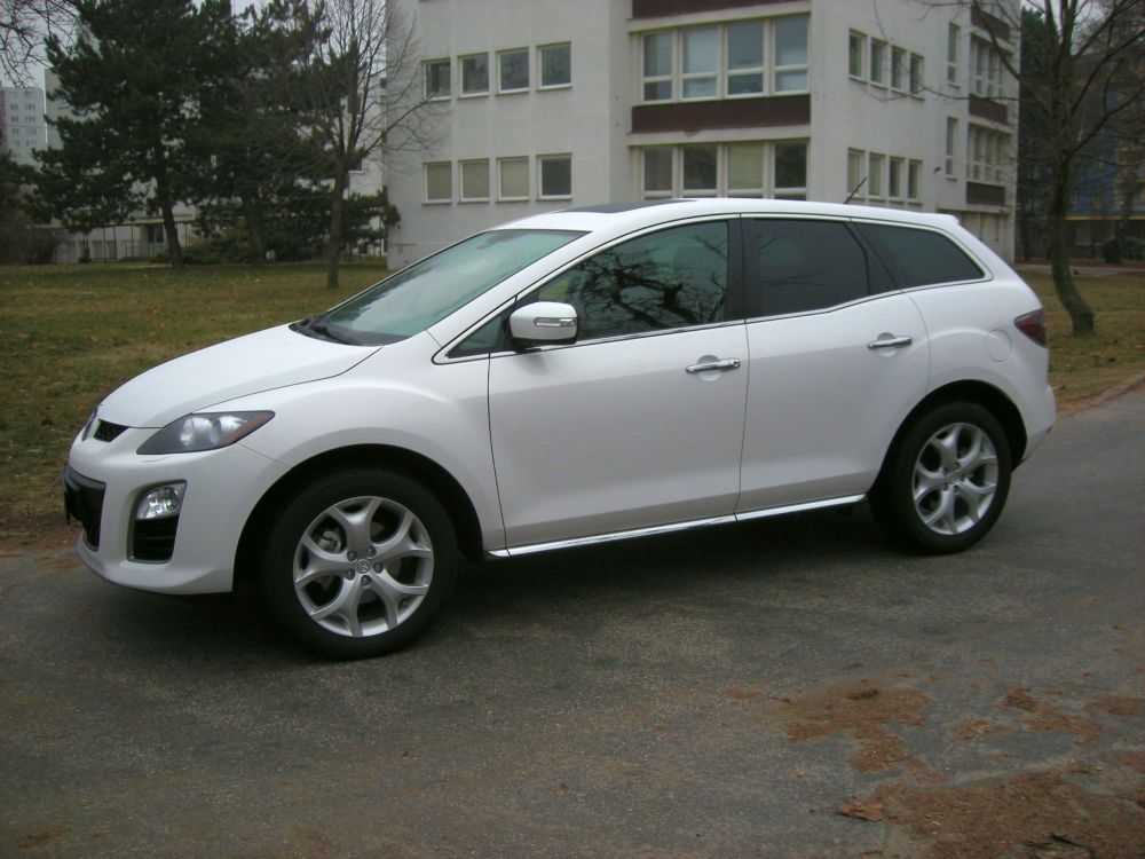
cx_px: 572
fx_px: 1158
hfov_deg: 52.6
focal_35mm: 35
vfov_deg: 40.7
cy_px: 430
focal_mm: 5.7
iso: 64
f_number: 2.8
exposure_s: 1/107
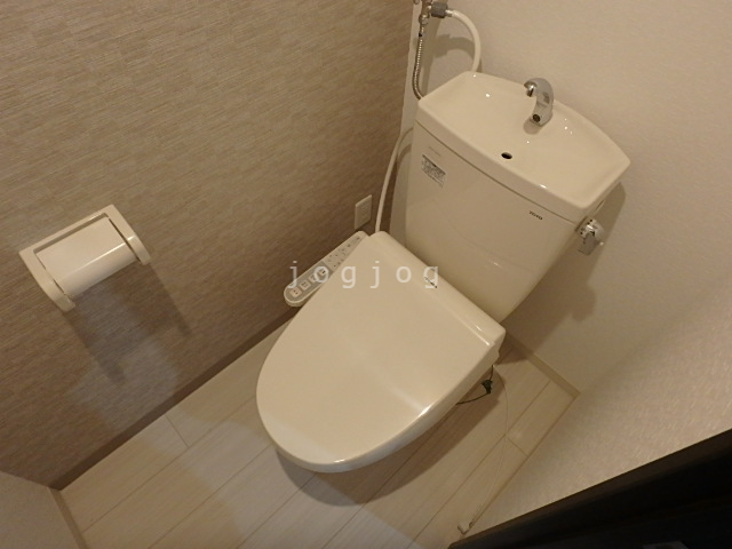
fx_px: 444
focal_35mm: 21
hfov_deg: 79.0
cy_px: 274
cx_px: 366
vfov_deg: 63.4
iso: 400
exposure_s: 1/30
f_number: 3.5
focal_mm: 3.7
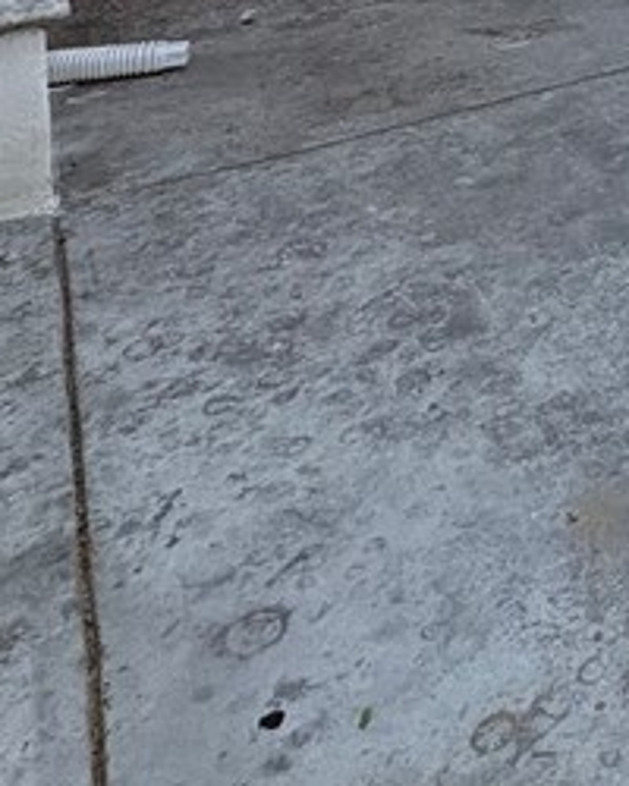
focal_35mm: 56
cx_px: 1057
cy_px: -362
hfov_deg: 20.9
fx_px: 1303
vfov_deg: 25.9
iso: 64
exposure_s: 1/222
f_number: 2.2
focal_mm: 2.22
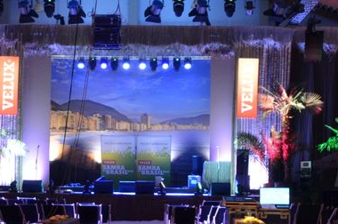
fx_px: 853
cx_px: 109
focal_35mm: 91
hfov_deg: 22.3
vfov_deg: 14.9
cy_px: 172
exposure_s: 1/8
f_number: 8
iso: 800
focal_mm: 18
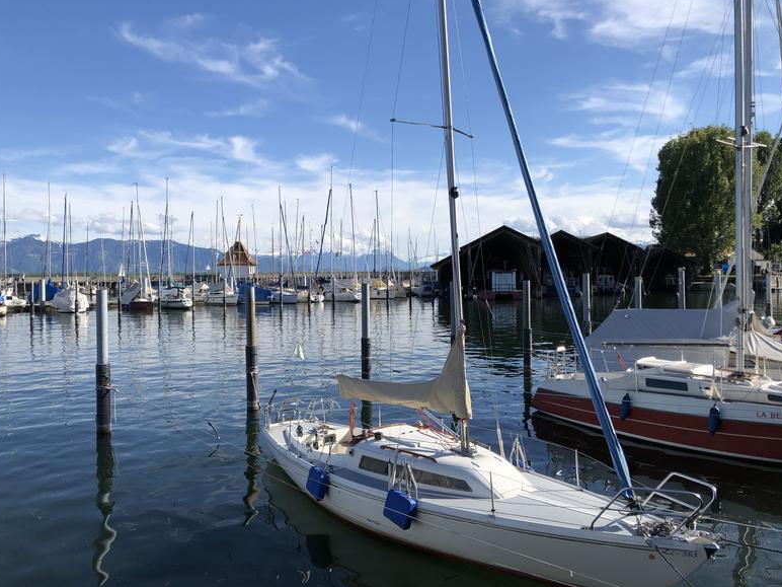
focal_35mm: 29
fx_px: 655
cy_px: 284
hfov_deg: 61.7
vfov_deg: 48.2
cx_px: 390
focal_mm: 3.99
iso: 20
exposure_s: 1/2404
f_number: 1.8
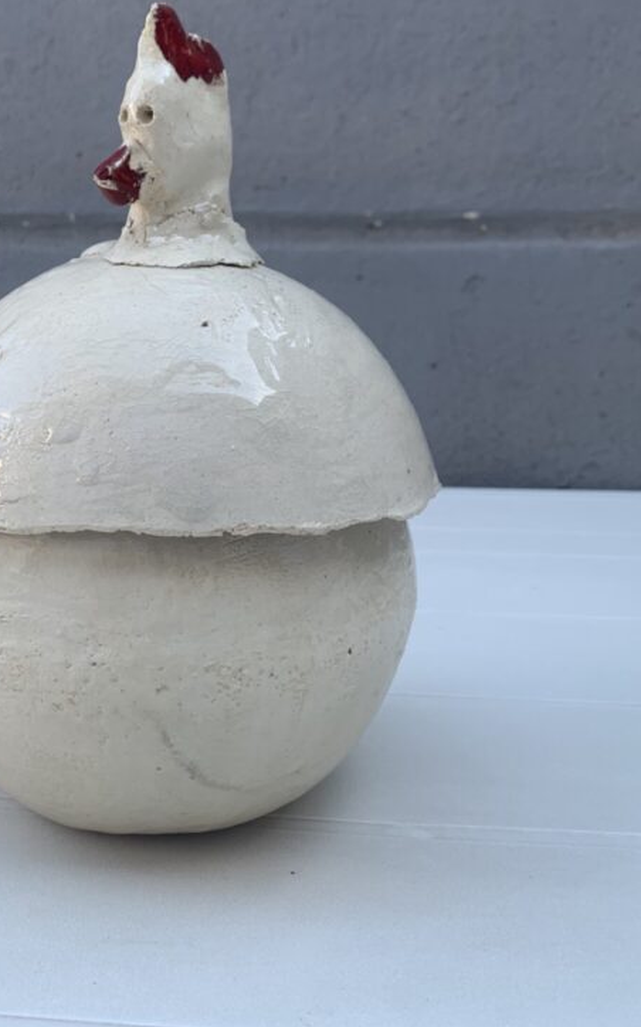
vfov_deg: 49.8
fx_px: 1091
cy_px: 372
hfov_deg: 32.2
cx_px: 166
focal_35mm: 39
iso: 25
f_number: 1.8
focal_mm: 4.25
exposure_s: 1/128
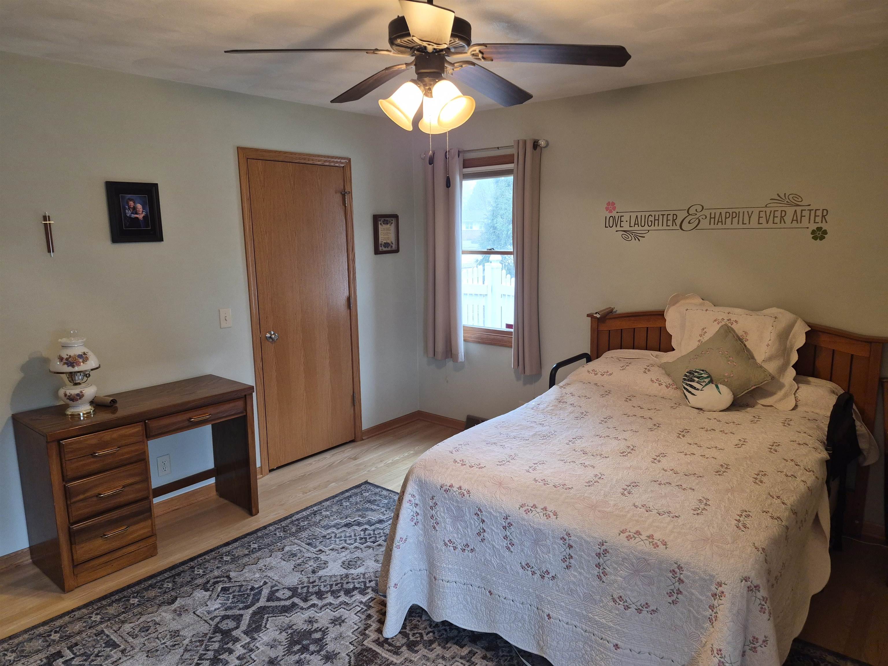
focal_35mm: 23
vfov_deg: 58.9
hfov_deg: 73.9
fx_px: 590
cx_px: 444
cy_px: 333
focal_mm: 5.4
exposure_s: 1/120
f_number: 1.8
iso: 250
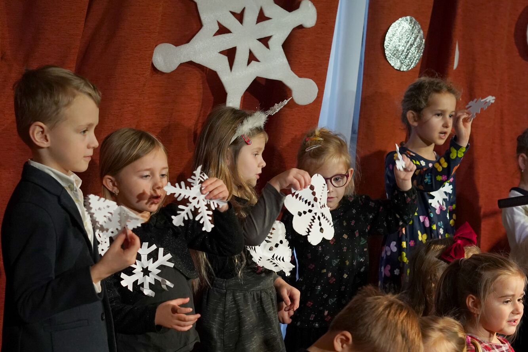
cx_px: 264
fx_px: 733
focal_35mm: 50
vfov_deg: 27.0
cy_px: 176
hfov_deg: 39.6
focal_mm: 50
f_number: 4
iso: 4000
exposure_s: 1/200
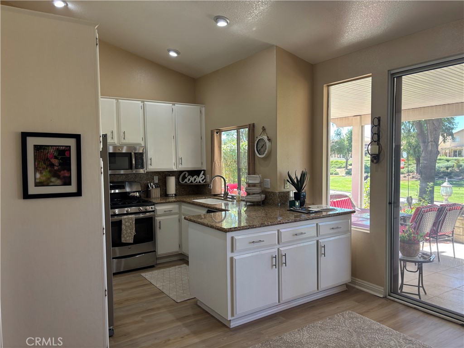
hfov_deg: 67.3
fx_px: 349
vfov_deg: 53.1
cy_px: 174
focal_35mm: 26
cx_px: 232
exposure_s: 1/120
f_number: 1.6
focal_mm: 5.96
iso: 100
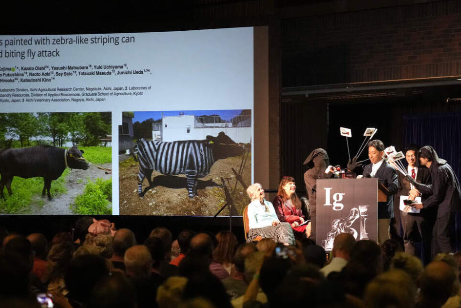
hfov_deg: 15.8
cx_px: 222
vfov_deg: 10.6
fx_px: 1665
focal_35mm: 130
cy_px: 155
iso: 5000
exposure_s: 1/400
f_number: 3.2
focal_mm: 82
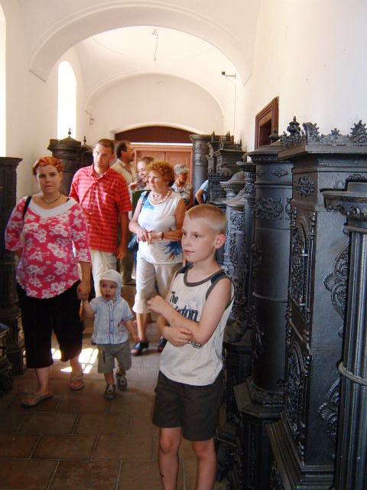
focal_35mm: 38
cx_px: 184
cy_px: 245
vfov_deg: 49.0
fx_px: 537
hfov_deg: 37.7
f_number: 2.8
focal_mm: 5.8
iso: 141
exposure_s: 1/30
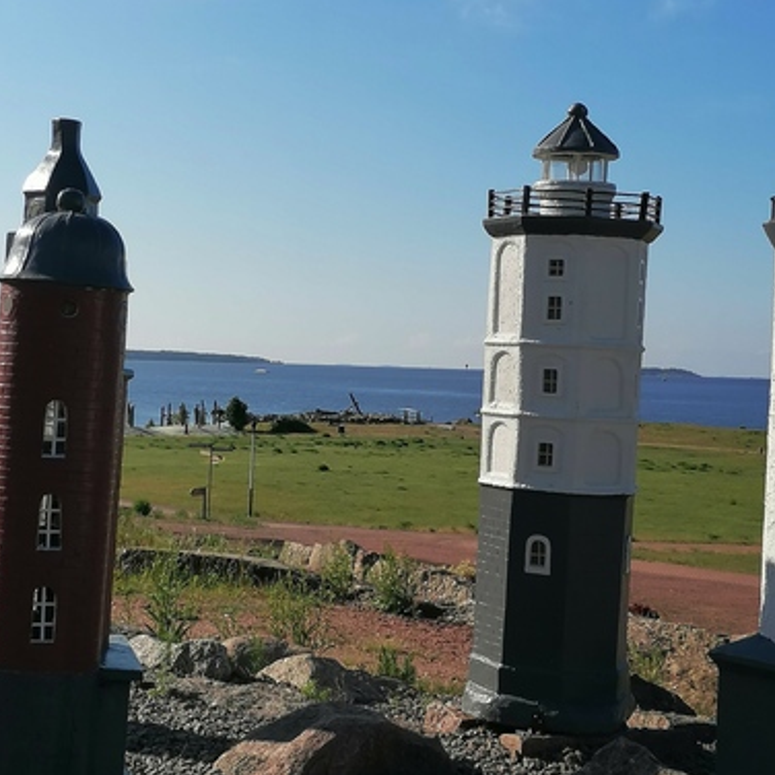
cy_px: 352
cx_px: 305
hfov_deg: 26.4
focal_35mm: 65
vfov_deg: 26.5
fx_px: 1646
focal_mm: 4.75
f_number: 1.8
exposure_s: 1/2398
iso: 50
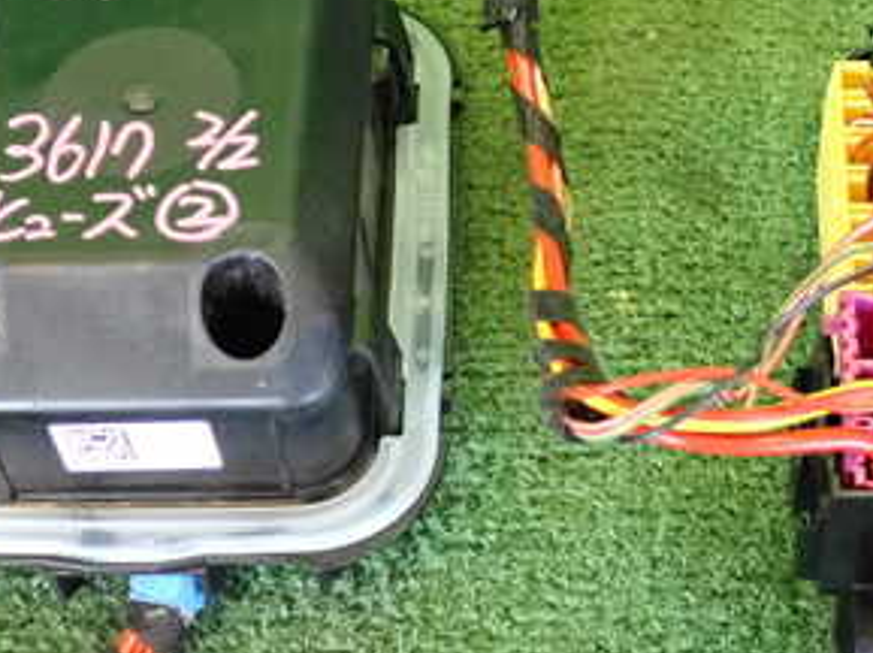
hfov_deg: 24.6
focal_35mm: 79
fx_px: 1990
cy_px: 342
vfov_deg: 18.6
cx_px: 577
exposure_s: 1/125
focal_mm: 6.83
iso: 2000
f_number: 2.7
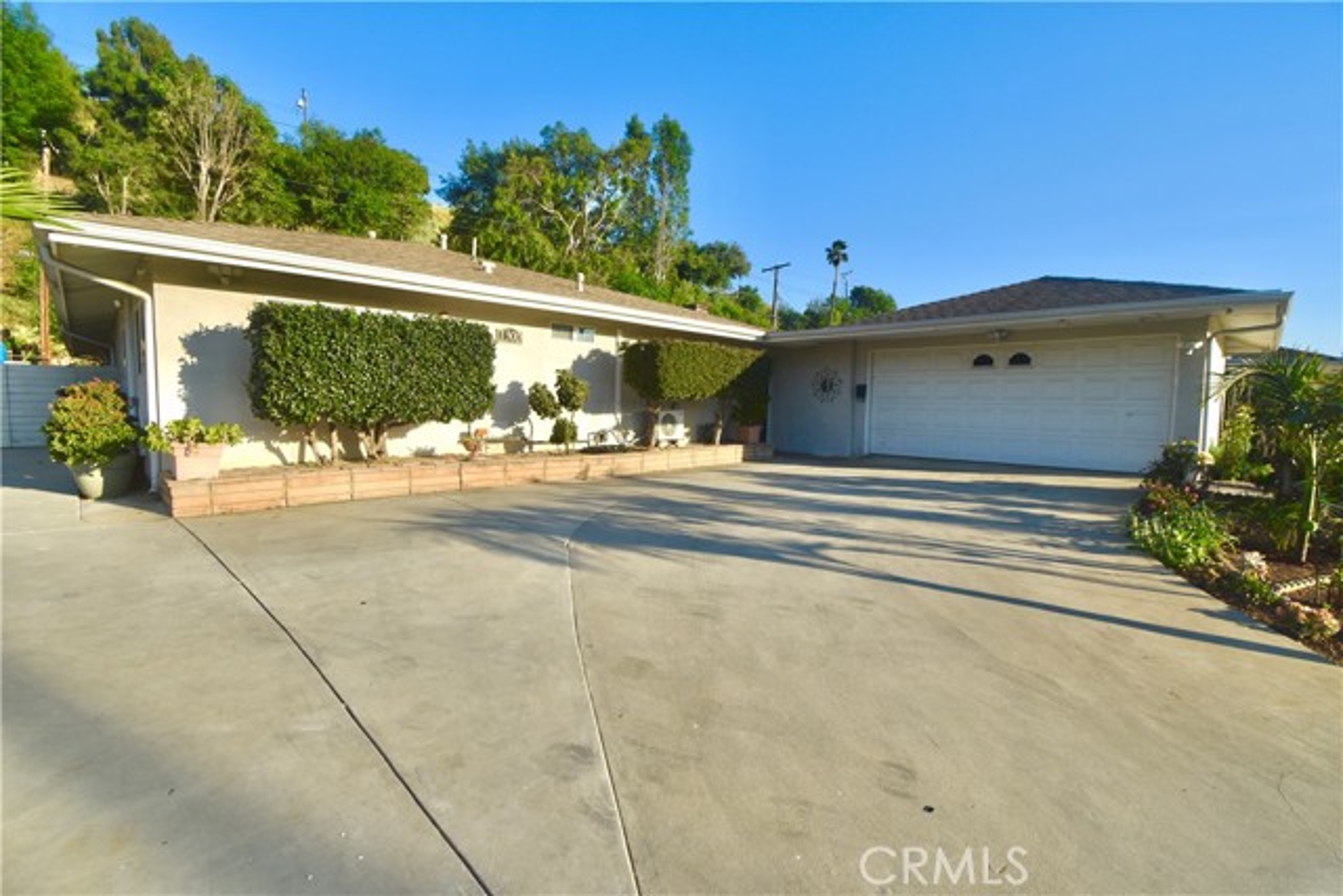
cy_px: 448
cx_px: 672
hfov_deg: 100.4
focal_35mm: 15
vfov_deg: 77.4
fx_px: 560
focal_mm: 10
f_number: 9
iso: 200
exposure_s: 1/320
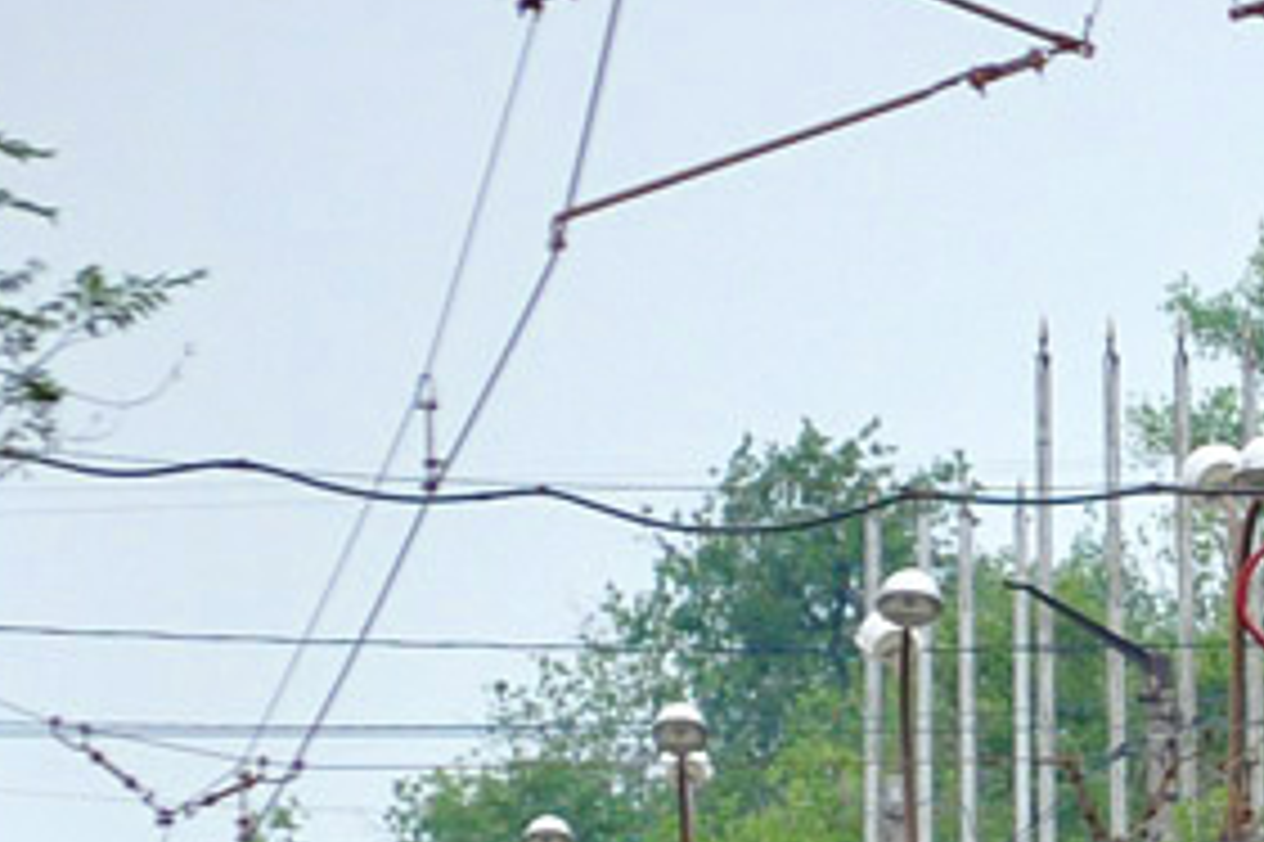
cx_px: 1840
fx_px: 23585
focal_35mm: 672
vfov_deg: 2.0
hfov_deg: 3.1
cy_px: 1526
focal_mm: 105
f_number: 5.6
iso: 200
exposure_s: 1/250
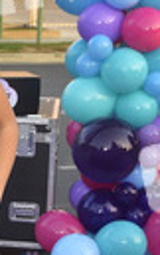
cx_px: -96
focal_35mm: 101
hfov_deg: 12.2
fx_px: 702
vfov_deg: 19.8
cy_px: 265
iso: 640
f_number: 6.3
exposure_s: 1/250
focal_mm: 32
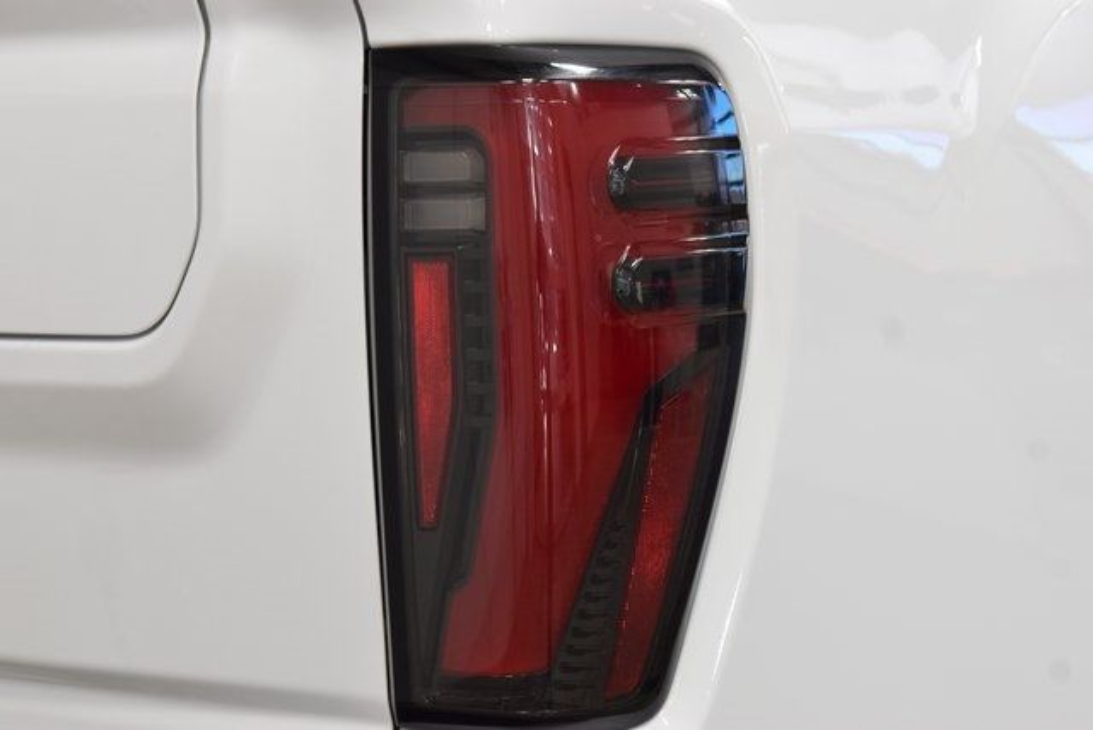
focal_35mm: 105
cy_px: 365
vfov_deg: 13.0
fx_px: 3188
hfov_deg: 19.5
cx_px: 546
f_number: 7.1
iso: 1000
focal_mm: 70
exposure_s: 1/30
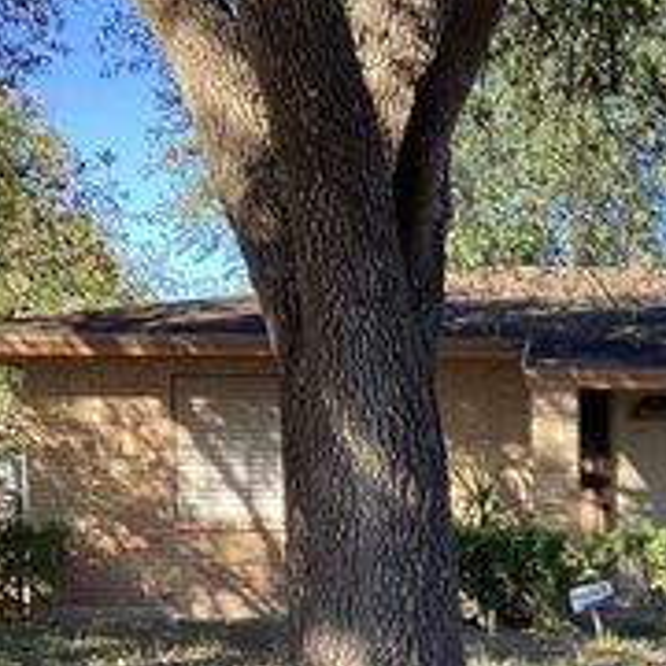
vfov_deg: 22.2
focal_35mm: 76
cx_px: 796
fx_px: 1654
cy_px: 594
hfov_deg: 21.2
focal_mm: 3.3
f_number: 2.4
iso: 25
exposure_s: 1/120
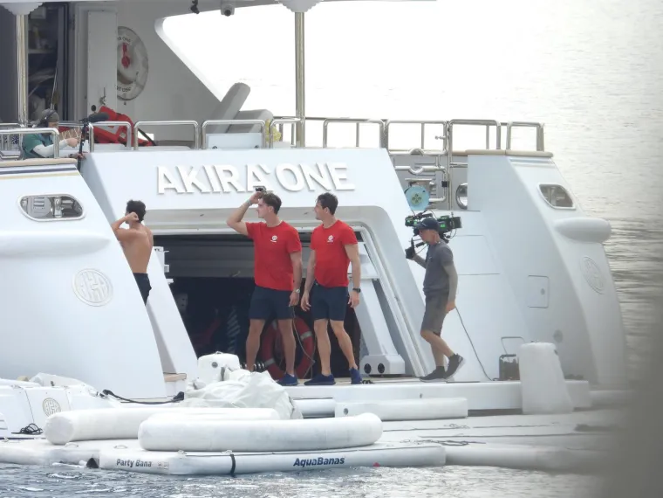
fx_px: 17812
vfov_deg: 1.6
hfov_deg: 2.1
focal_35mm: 930
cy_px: 249
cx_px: 332
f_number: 5.6
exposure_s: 1/400
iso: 200
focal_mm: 167
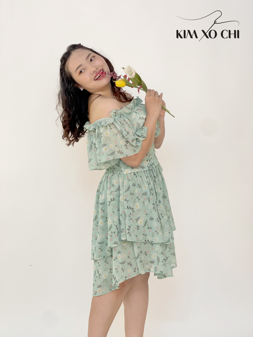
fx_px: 624
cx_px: 126
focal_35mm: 64
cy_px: 168
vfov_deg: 30.3
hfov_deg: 22.9
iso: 160
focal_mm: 7.5
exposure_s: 1/50
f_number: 2.2
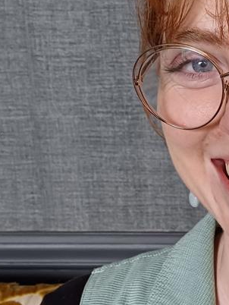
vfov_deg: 22.3
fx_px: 767
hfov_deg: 16.4
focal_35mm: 87
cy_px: 230
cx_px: 256
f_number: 1.8
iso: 320
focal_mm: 4.65
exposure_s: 1/50
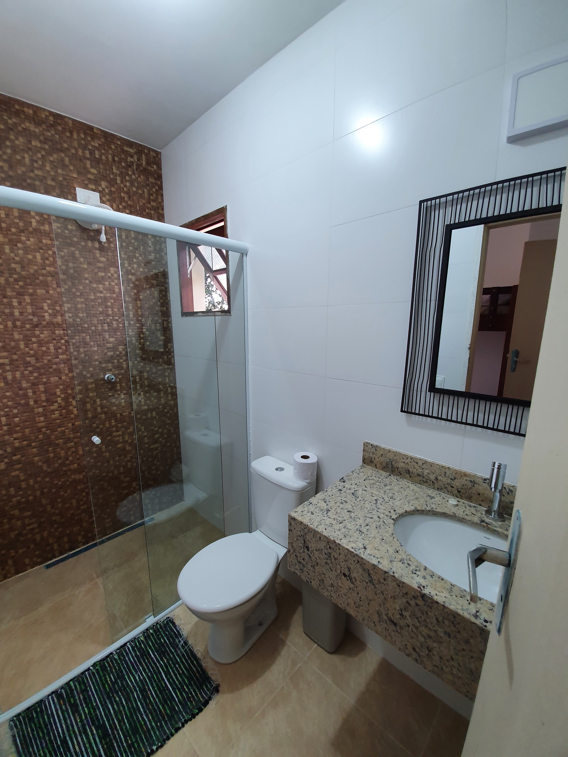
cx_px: 284
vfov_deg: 106.2
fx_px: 284
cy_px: 378
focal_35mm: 13
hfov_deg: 89.9
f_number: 2.2
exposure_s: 1/60
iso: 125
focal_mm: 1.8
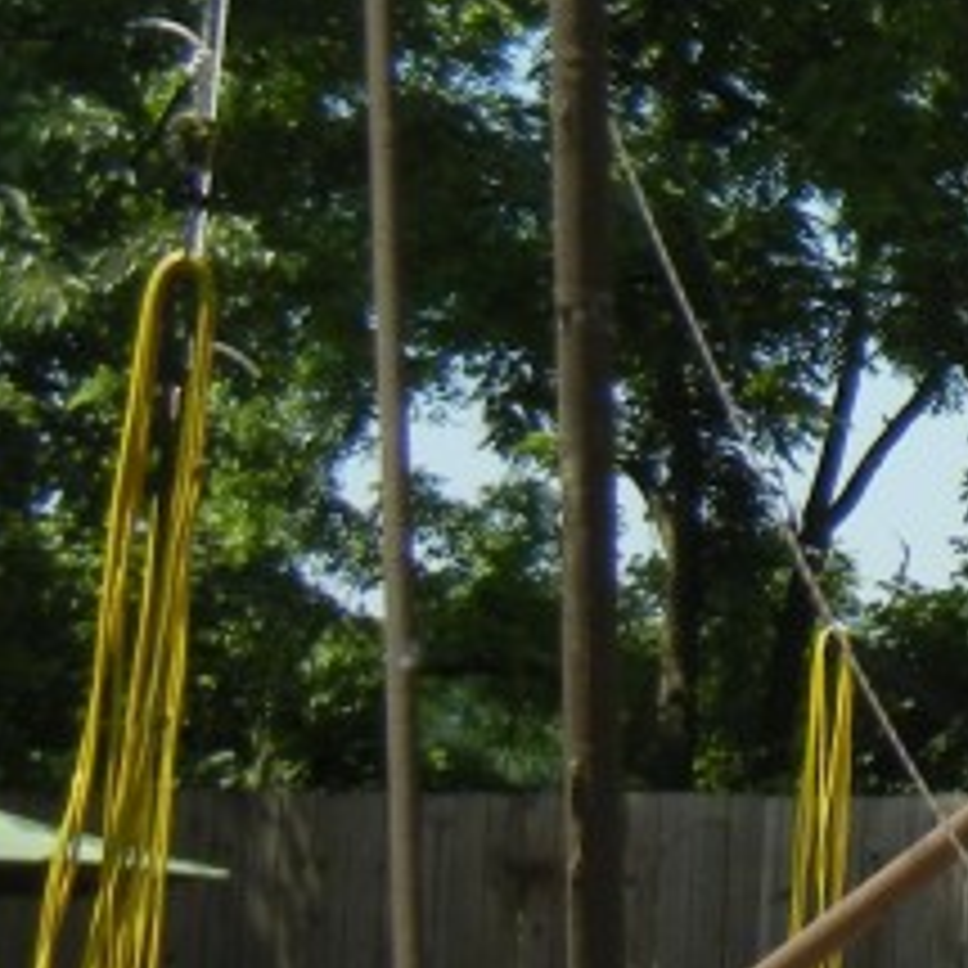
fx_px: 3986
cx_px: 2229
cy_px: 401
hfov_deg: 11.7
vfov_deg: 13.8
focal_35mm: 126
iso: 160
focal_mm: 5.4
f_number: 7
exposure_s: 1/280
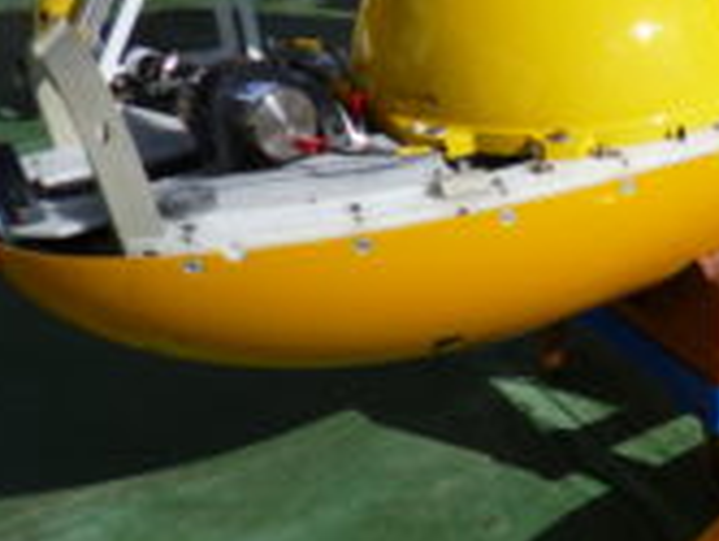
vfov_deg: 27.7
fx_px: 1082
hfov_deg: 33.1
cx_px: 749
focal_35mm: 52
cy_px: 407
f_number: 9
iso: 100
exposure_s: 1/250
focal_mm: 4.3
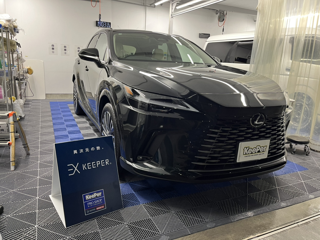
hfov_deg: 67.3
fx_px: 240
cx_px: 160
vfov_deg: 53.1
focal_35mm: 26
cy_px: 120
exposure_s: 1/65
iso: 125
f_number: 1.6
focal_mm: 5.1
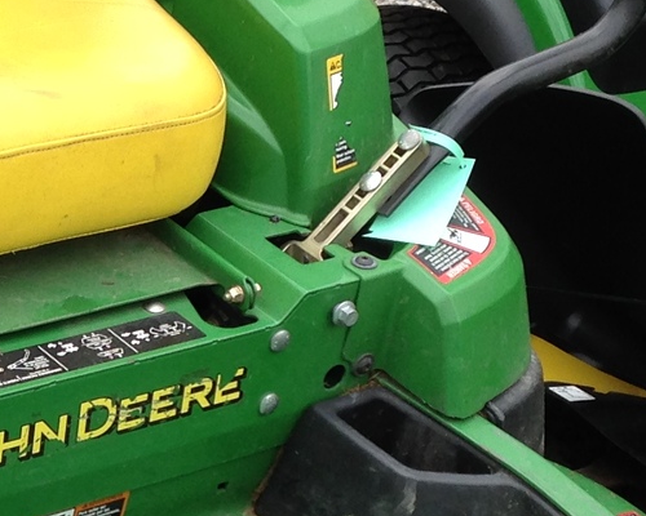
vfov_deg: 11.6
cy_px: 479
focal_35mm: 132
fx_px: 2524
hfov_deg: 14.4
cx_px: 0
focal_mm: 4.12
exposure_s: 1/570
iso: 50
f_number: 2.4
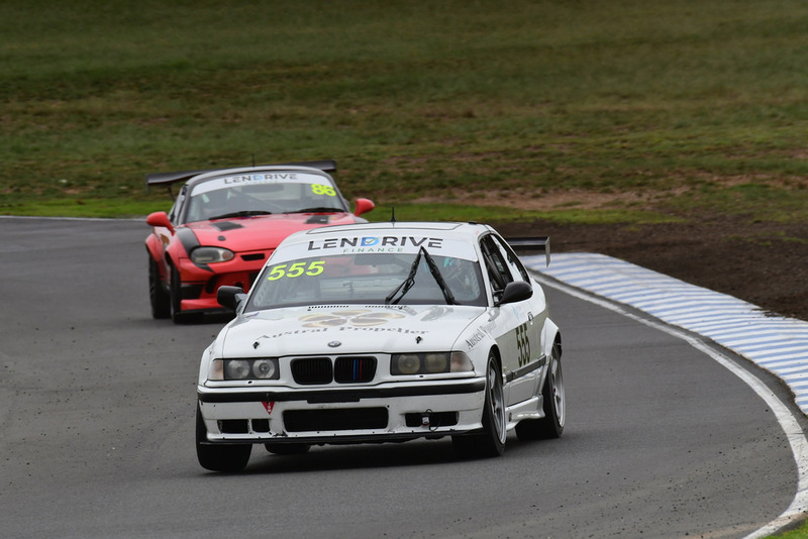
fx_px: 16838
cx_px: 404
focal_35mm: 750
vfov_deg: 1.8
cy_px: 270
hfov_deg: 2.7
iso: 640
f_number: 10
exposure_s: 1/640
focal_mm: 500
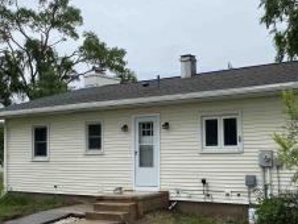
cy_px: 128
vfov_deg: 31.5
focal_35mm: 46
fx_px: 396
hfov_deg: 40.4
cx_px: 212
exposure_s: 1/1300
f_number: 1.8
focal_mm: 4.25
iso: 32
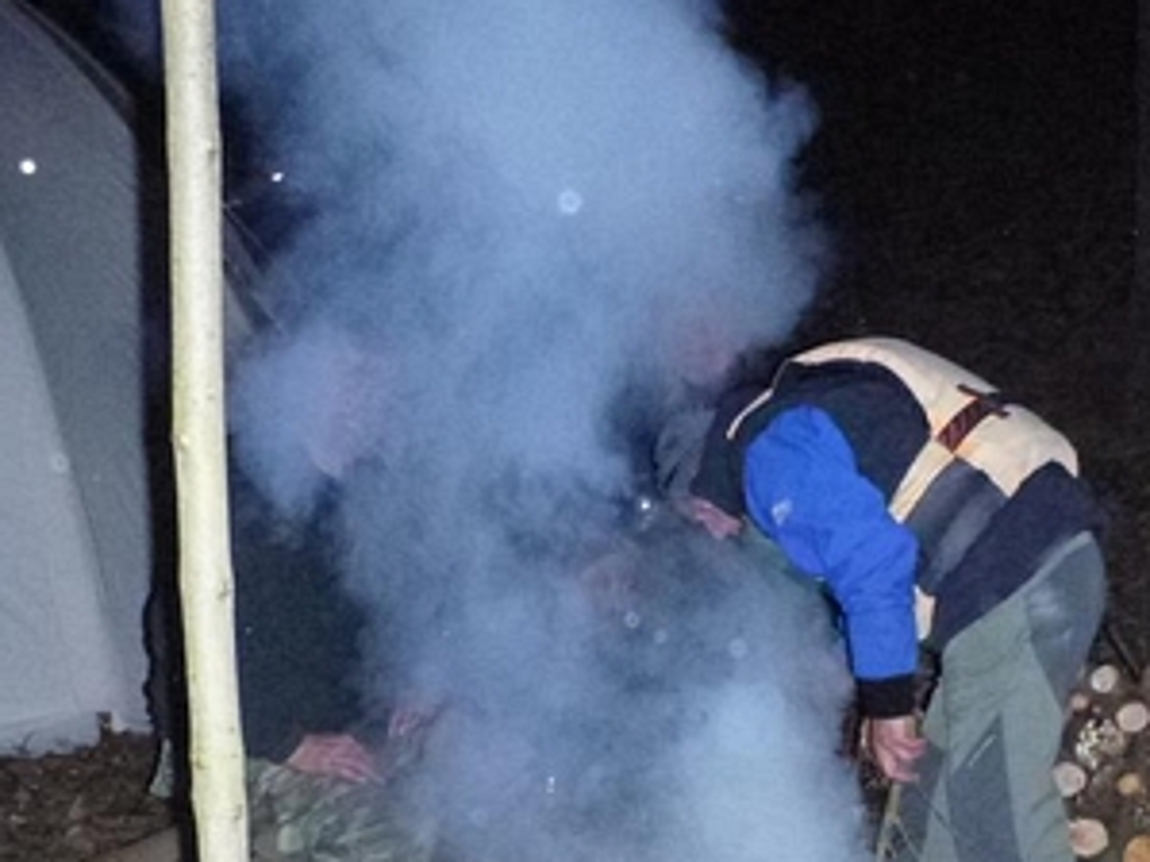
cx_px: 754
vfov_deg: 23.4
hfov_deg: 32.0
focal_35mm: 60
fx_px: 1992
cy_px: 850
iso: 1000
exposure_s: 1/60
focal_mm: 4.9
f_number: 3.3
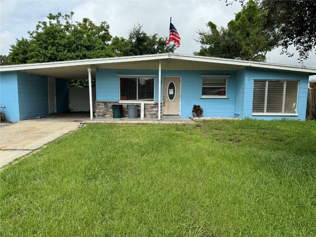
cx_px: 158
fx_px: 219
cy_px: 118
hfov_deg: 71.6
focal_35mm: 24
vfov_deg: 56.8
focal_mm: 6.76
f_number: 1.78
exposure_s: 1/3802
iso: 80
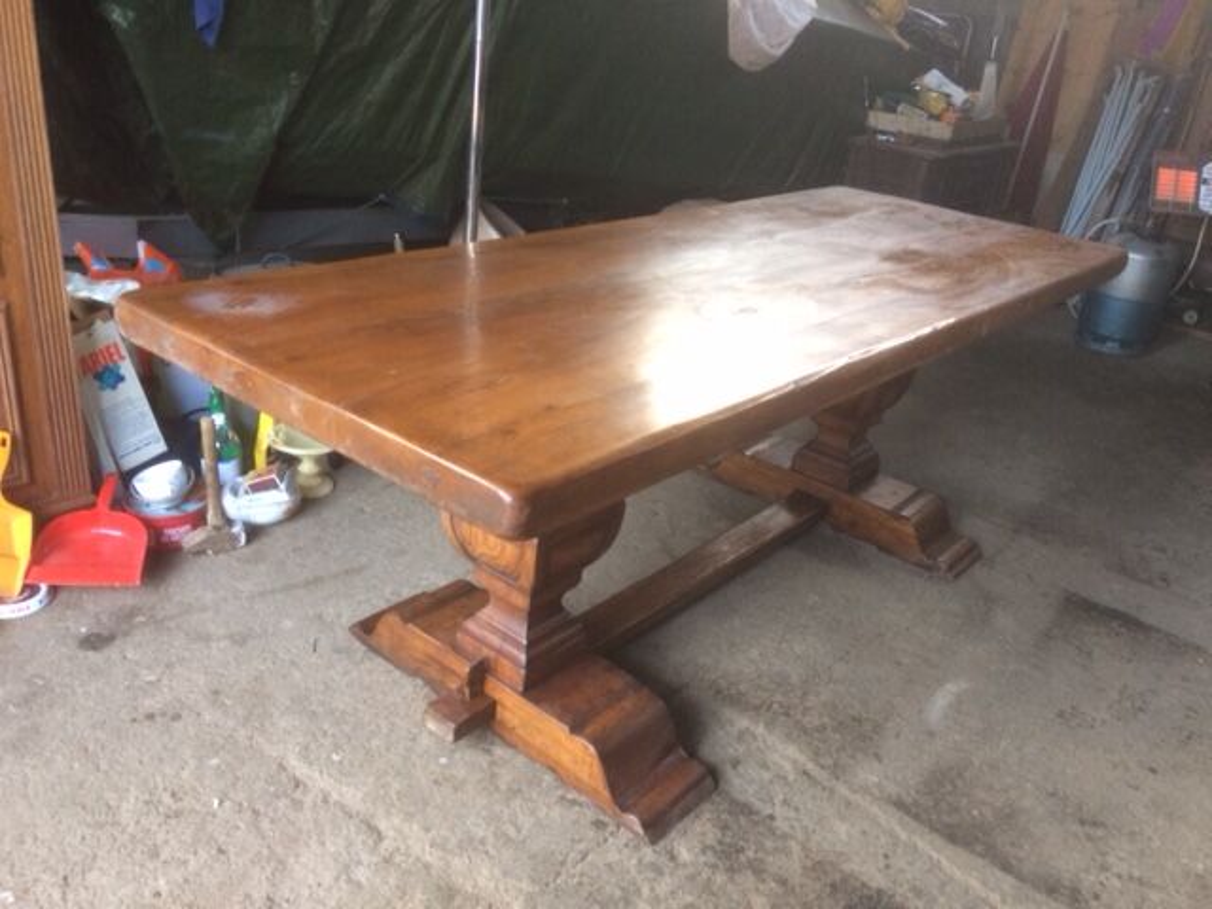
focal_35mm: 29
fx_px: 1015
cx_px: 606
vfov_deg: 48.2
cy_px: 454
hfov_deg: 61.7
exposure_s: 1/33
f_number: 2.2
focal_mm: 4.15
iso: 125
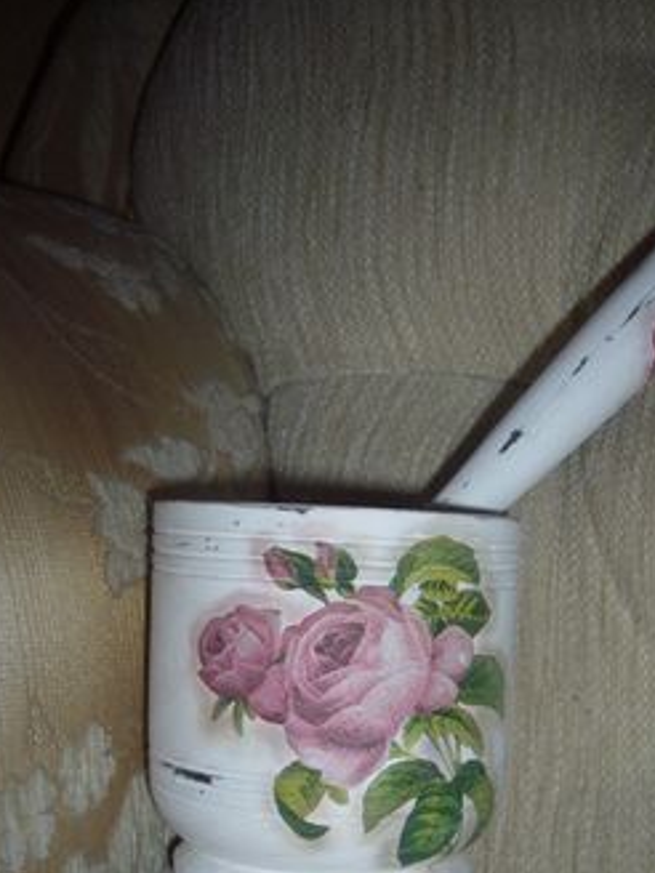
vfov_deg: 39.2
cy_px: 580
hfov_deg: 30.1
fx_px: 1211
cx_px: 413
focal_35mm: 48
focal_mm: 5.8
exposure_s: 1/60
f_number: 2.8
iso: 100
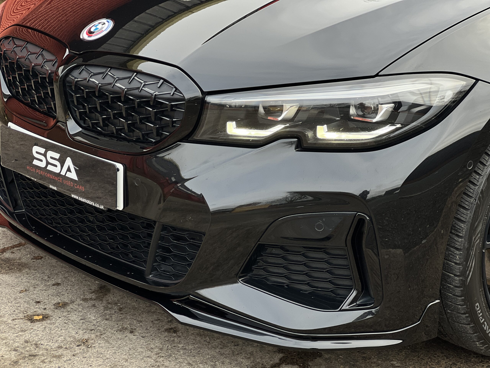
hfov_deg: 25.3
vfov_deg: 19.1
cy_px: 184
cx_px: 245
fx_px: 1090
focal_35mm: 77
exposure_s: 1/121
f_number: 2.8
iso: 40
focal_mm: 9
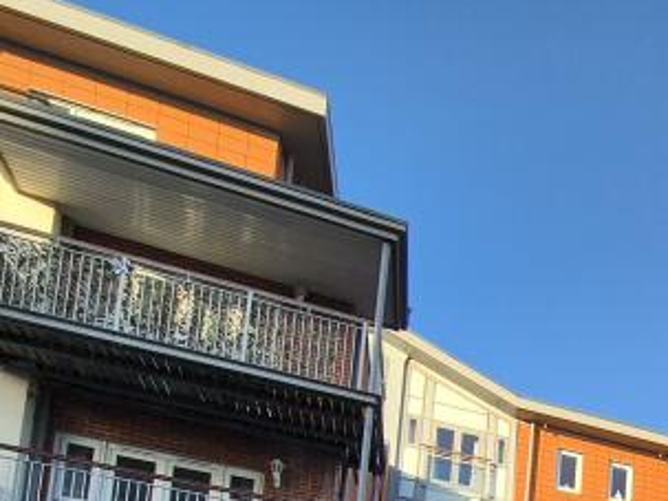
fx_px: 849
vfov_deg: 23.7
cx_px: 882
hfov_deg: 32.0
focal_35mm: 44
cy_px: 808
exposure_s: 1/584
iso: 50
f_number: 2.2
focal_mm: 2.2
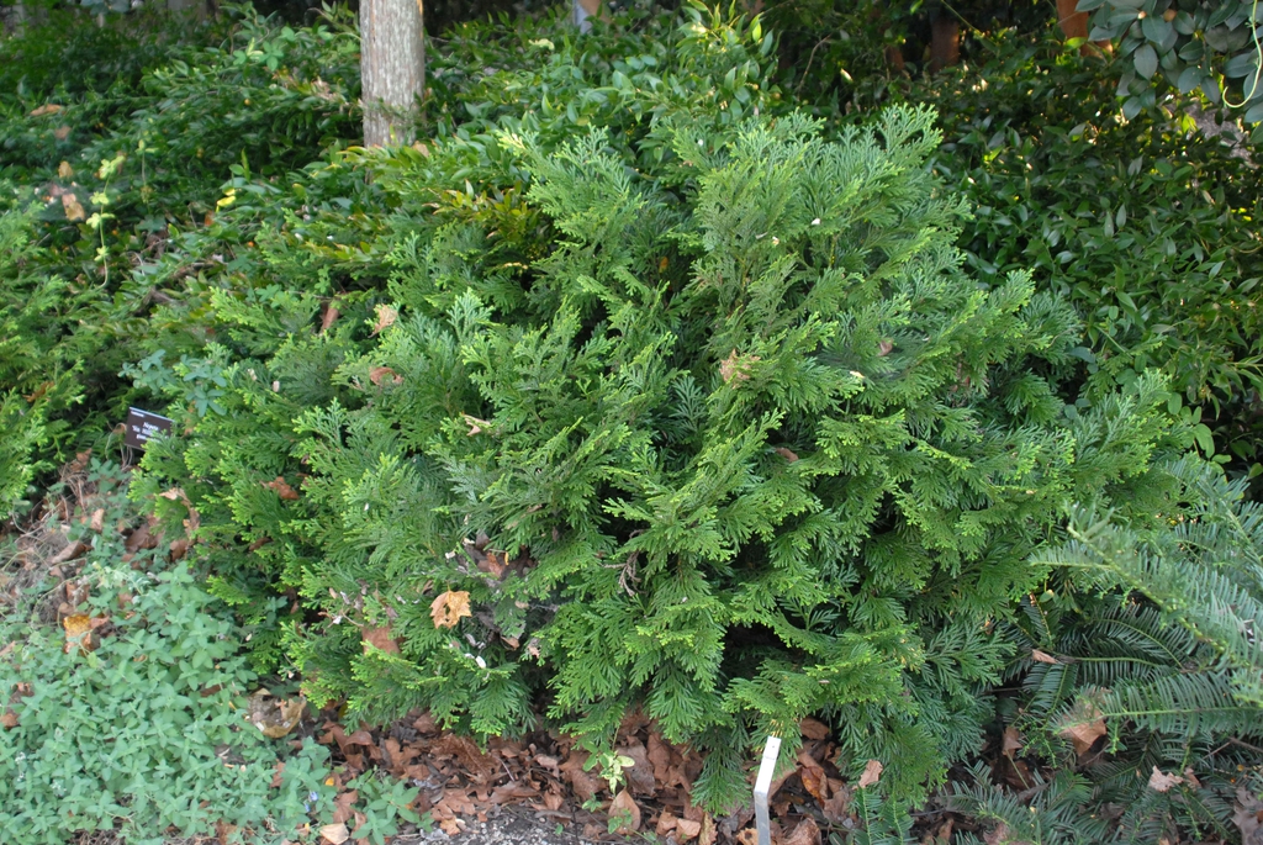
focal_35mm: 42
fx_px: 1475
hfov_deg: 46.4
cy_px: 422
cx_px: 632
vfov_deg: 32.0
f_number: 4
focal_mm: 28
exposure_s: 1/60
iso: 400
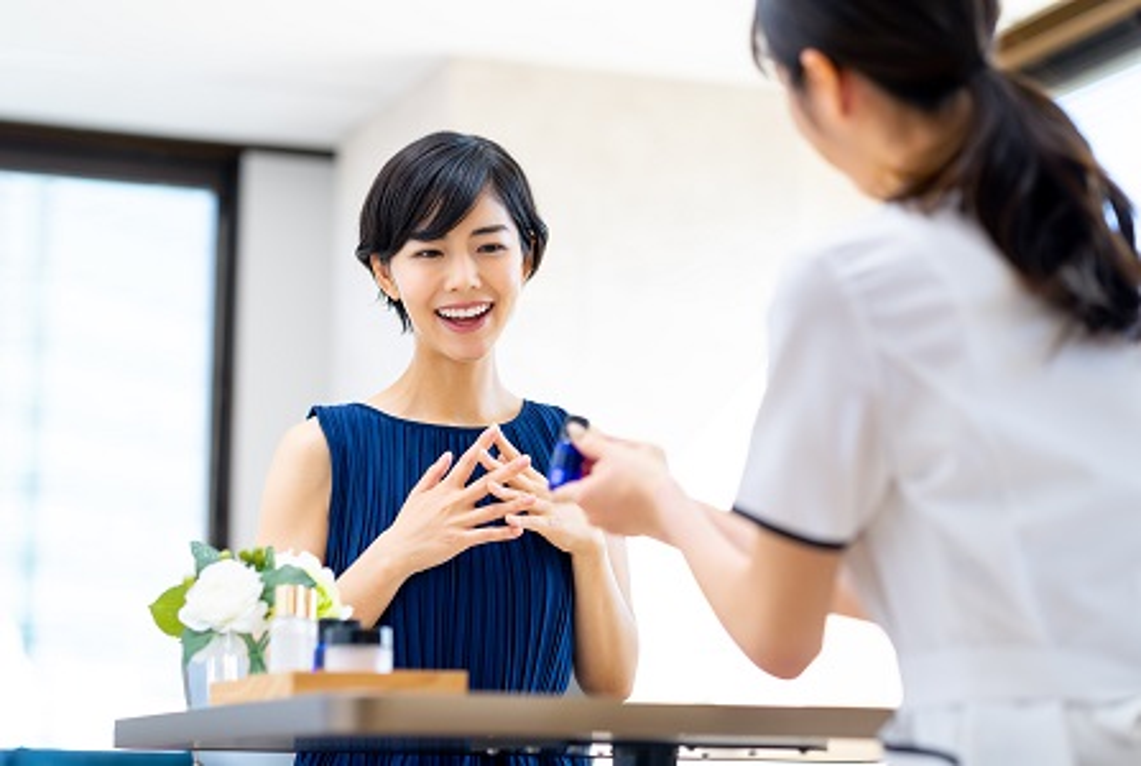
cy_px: 383
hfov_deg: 23.9
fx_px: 2699
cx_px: 570
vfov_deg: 16.1
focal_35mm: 85
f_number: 2.5
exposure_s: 1/250
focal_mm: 85
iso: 320
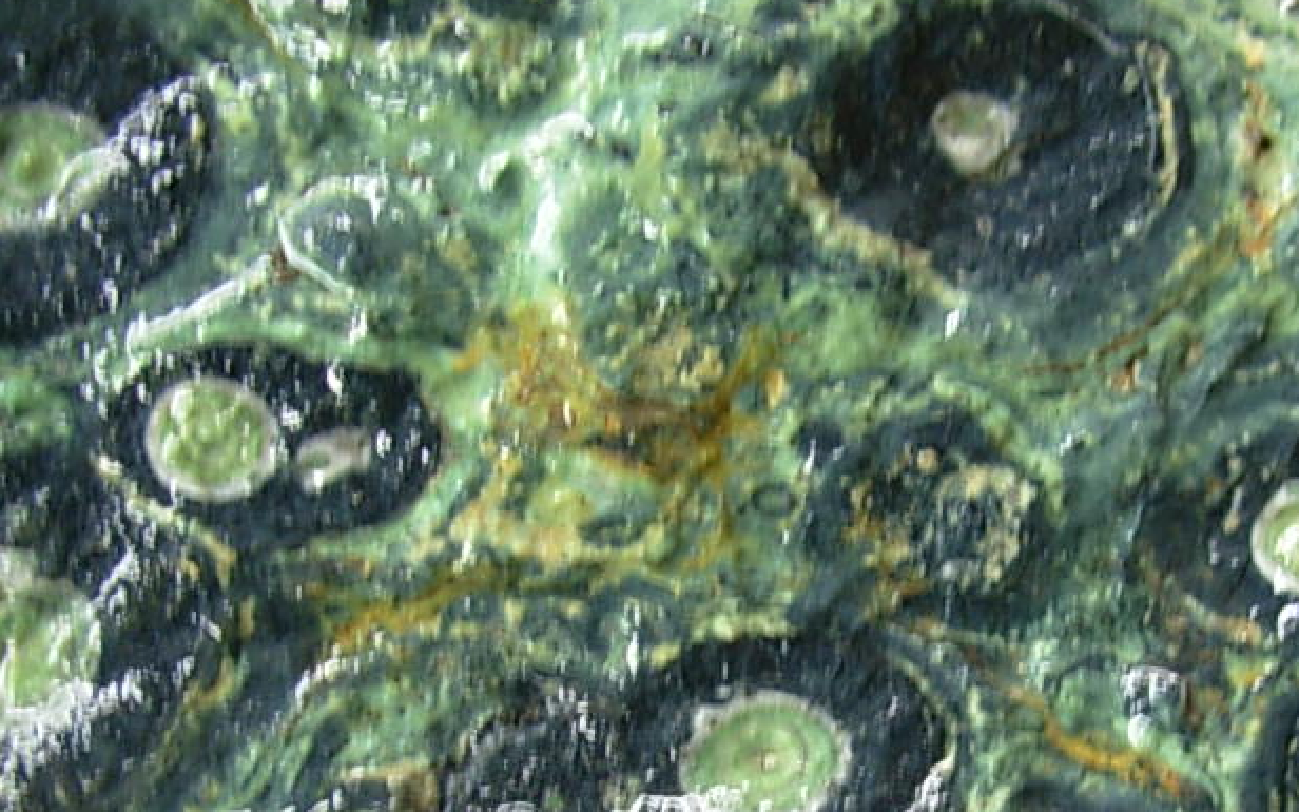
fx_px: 2372
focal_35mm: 67
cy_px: 730
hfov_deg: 30.3
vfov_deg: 19.1
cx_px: 909
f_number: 2.9
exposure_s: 1/15.5
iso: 50
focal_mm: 6.3
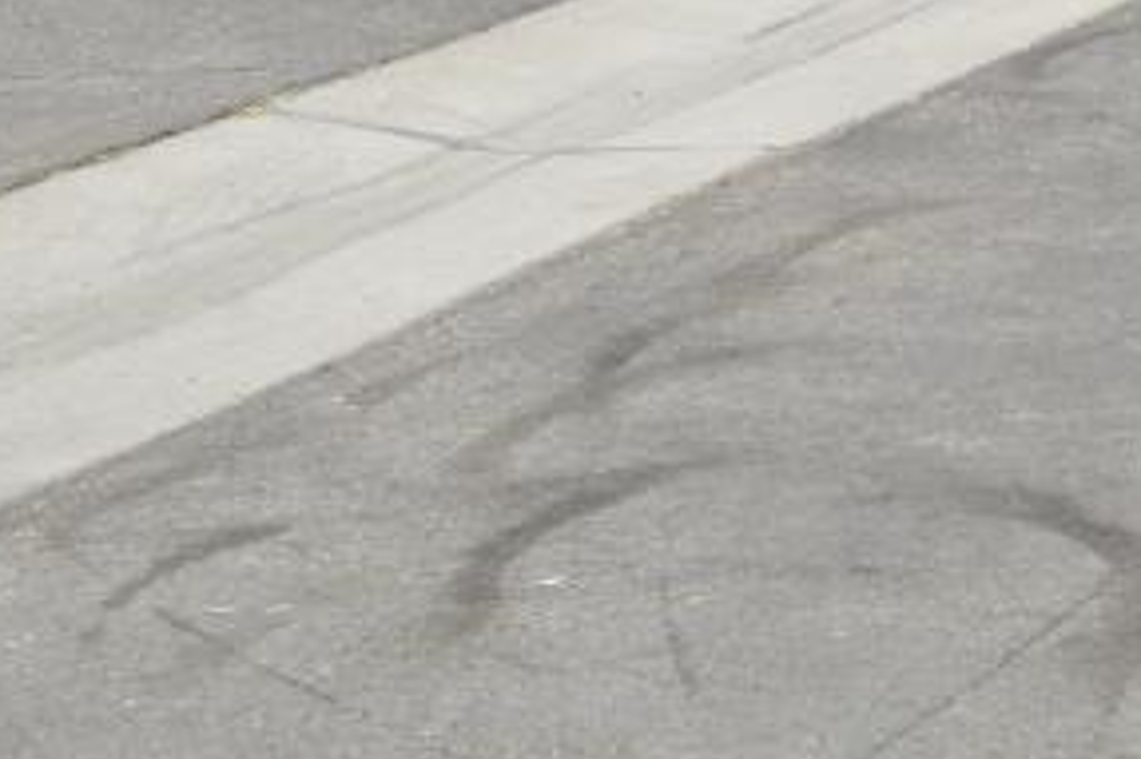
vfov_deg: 8.0
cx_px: 1976
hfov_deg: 12.1
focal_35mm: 157
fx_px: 4973
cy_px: -1138
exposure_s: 1/250
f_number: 8
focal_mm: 20
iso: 100
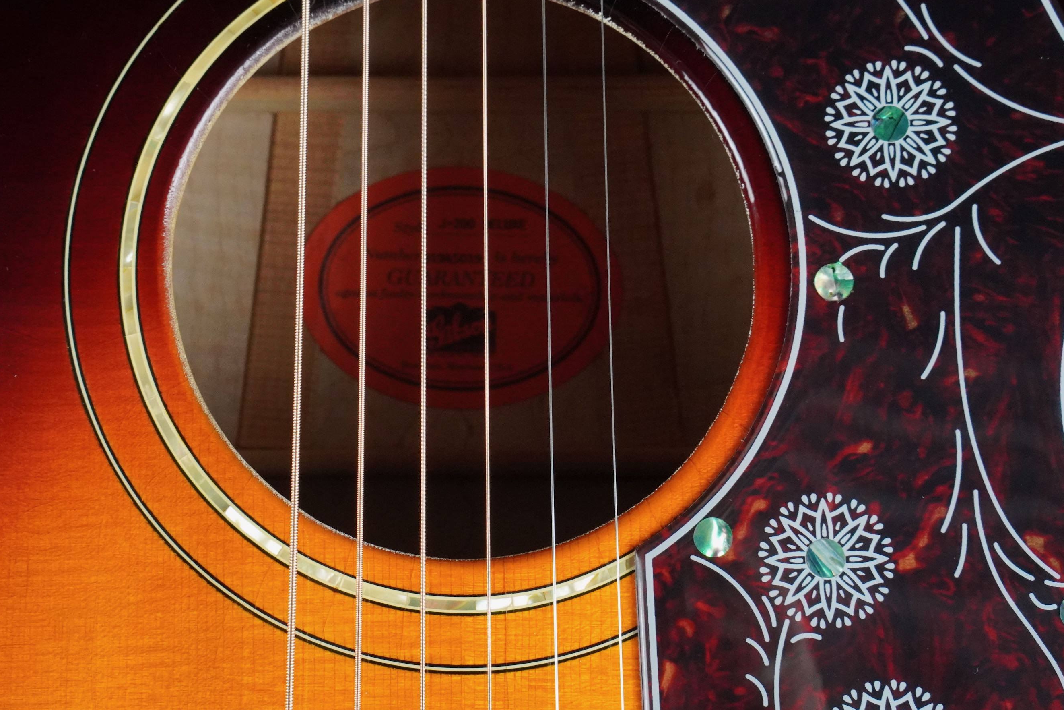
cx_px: 465
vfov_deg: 22.8
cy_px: 310
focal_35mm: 60
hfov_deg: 33.6
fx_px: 1761
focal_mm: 35
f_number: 11
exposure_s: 1/60
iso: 3200
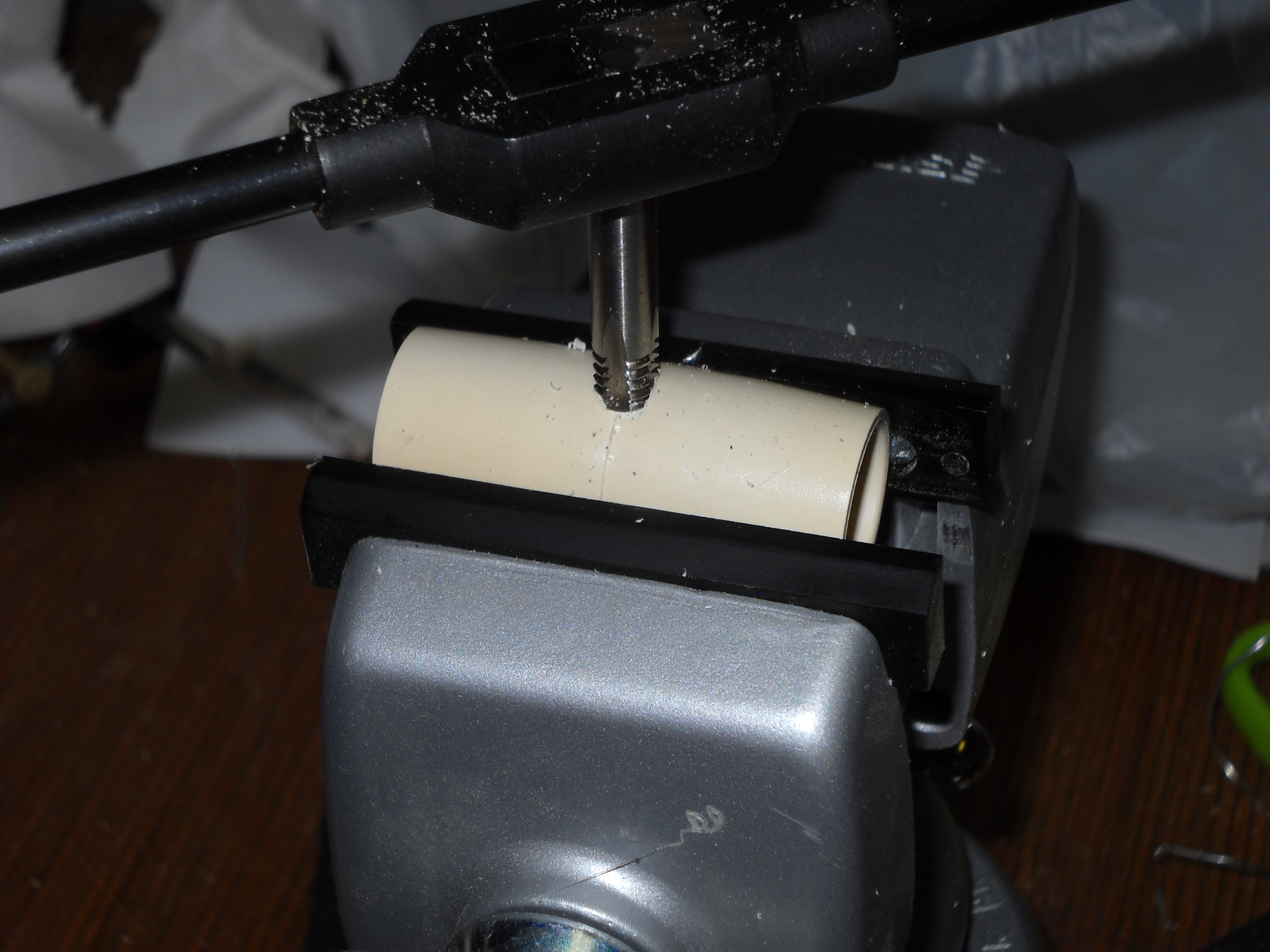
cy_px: 476
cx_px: 635
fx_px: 3302
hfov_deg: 21.8
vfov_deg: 16.4
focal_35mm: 90
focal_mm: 14.9
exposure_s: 1/60
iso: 64
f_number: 8.5
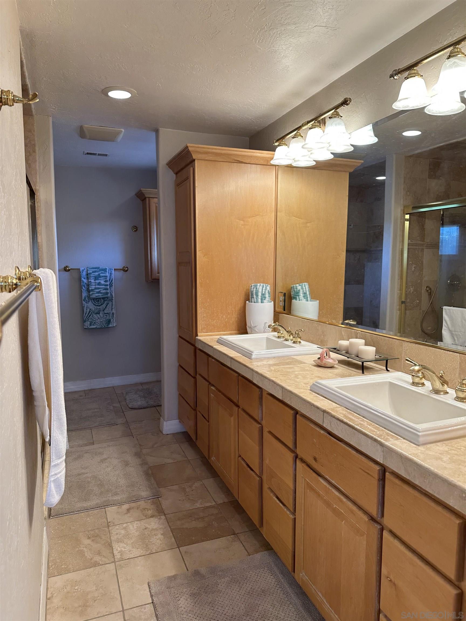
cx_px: 233
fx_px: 431
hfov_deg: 56.8
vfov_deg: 71.6
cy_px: 310
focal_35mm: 24
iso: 64
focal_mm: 6.86
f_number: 1.78
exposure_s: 1/120
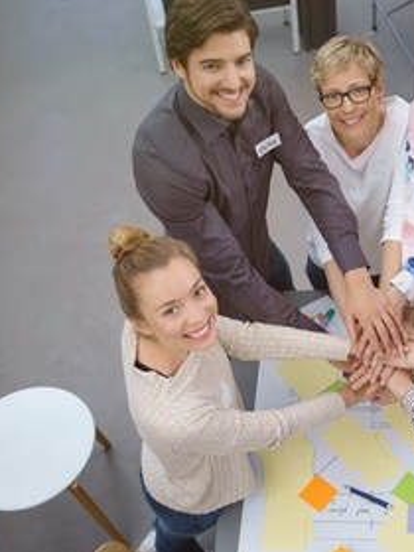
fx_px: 813
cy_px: 277
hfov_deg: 27.6
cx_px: 369
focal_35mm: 51
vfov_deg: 37.5
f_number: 3.2
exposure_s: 1/160
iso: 100
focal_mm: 35
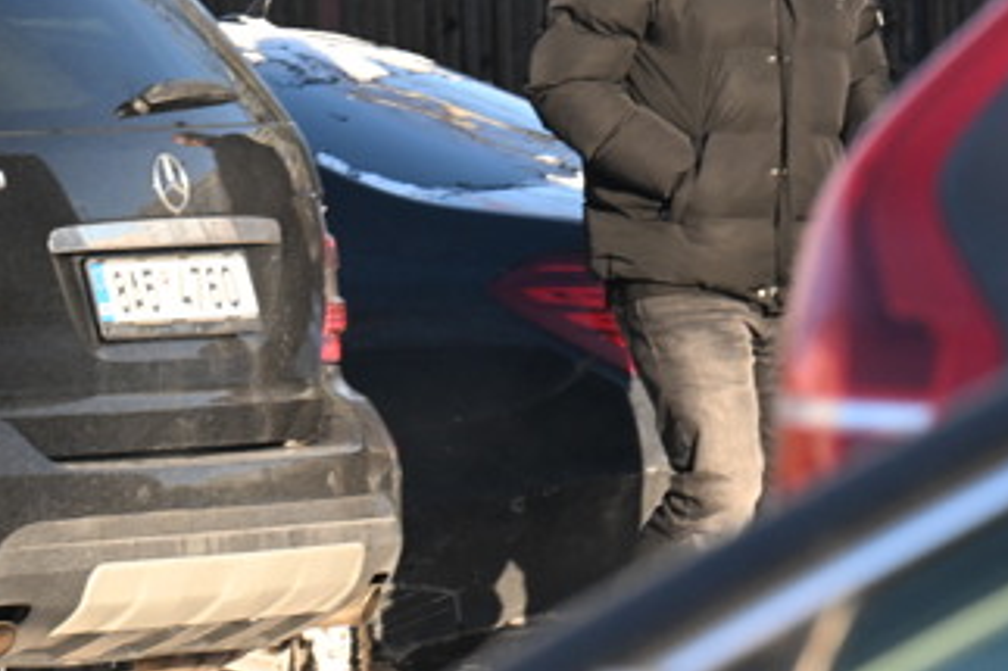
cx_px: 350
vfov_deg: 2.1
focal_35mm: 641
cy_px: 290
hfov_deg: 3.2
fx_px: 17938
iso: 1250
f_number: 8
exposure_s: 1/640
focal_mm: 200
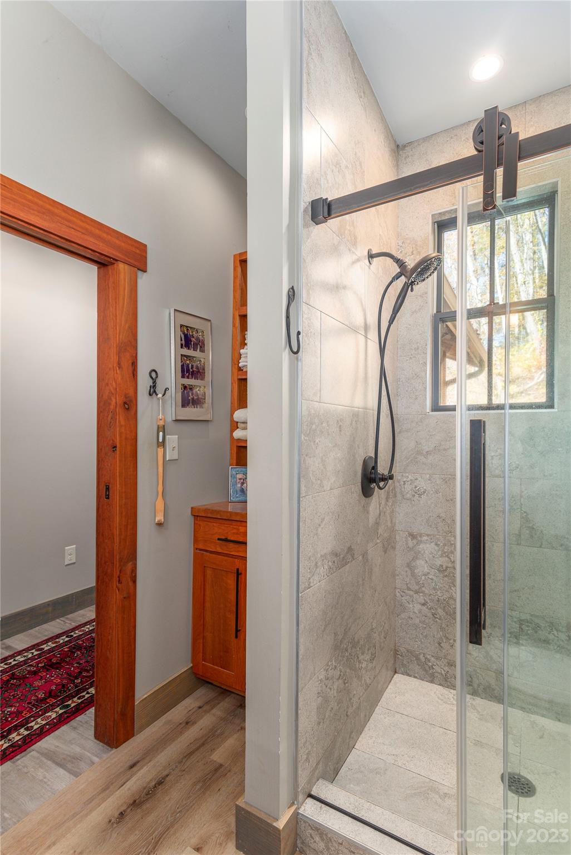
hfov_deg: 70.5
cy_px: 428
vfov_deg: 93.2
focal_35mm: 17
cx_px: 286
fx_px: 404
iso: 320
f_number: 7.1
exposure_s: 1/30
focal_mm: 17
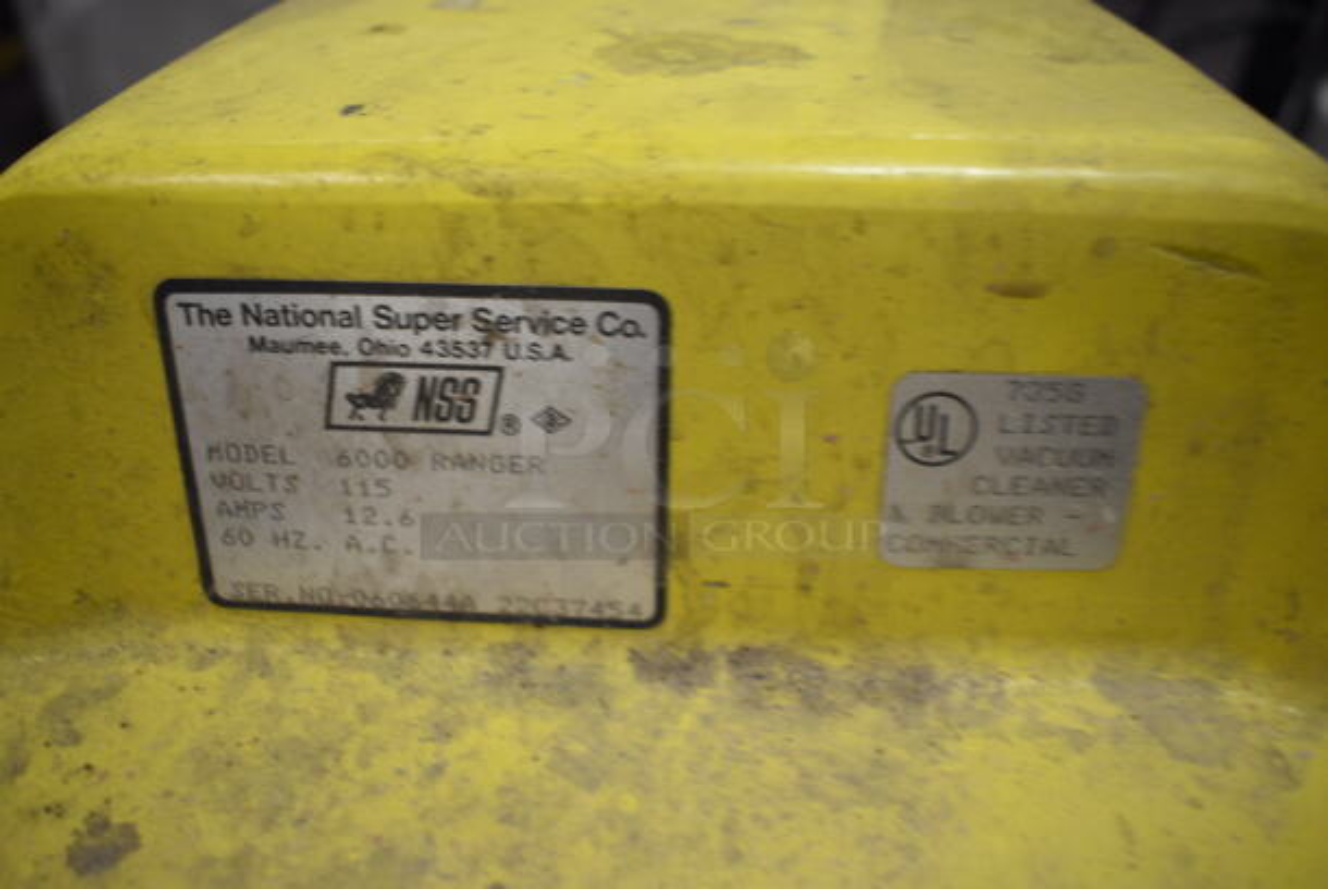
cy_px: 444
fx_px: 1108
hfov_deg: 61.9
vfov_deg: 43.7
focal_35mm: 30
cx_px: 664
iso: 1250
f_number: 4
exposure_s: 1/60
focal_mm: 20
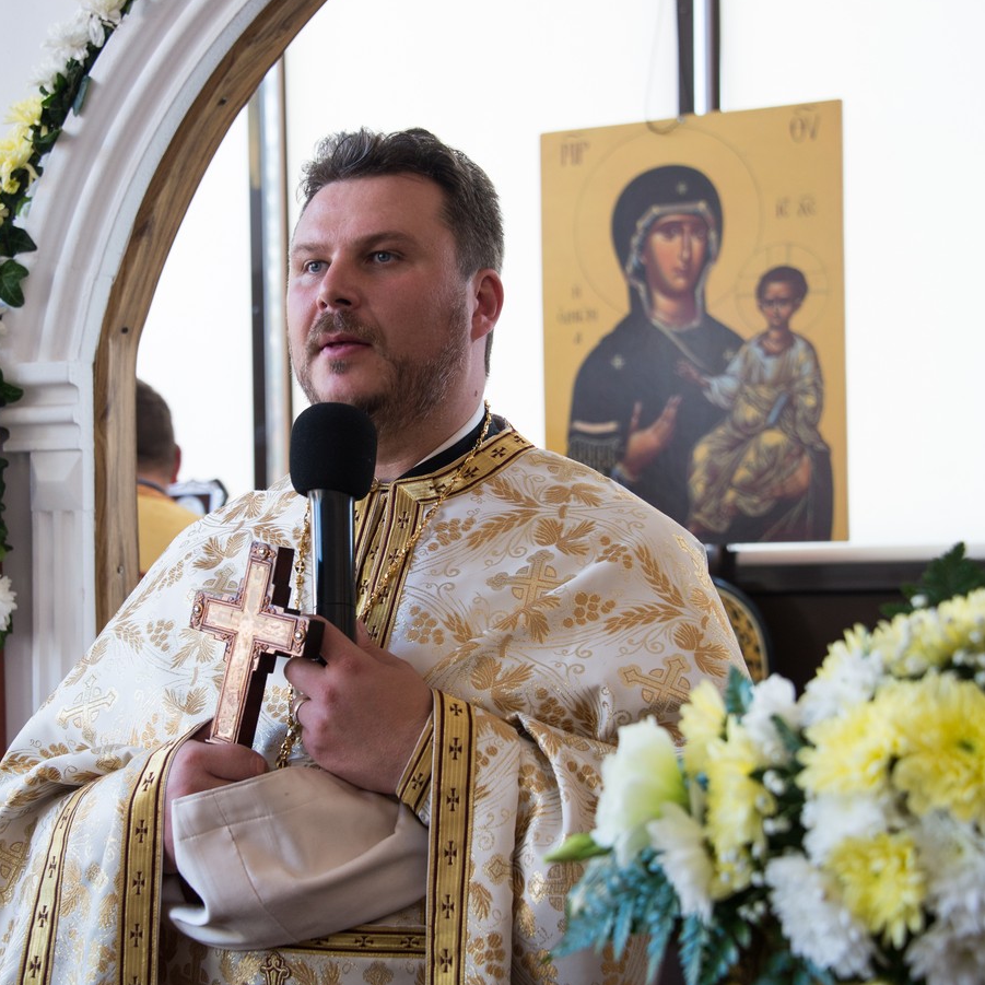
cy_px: 473
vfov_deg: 19.7
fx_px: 2833
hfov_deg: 19.7
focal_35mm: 88
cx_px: 394
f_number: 5
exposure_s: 1/60
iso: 640
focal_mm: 65
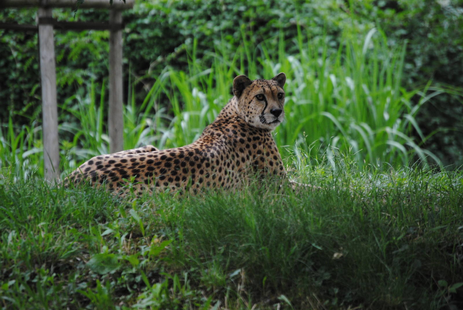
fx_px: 3863
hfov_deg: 6.9
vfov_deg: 4.6
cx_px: 232
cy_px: 155
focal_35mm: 300
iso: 400
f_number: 5.6
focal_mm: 200
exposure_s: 1/160
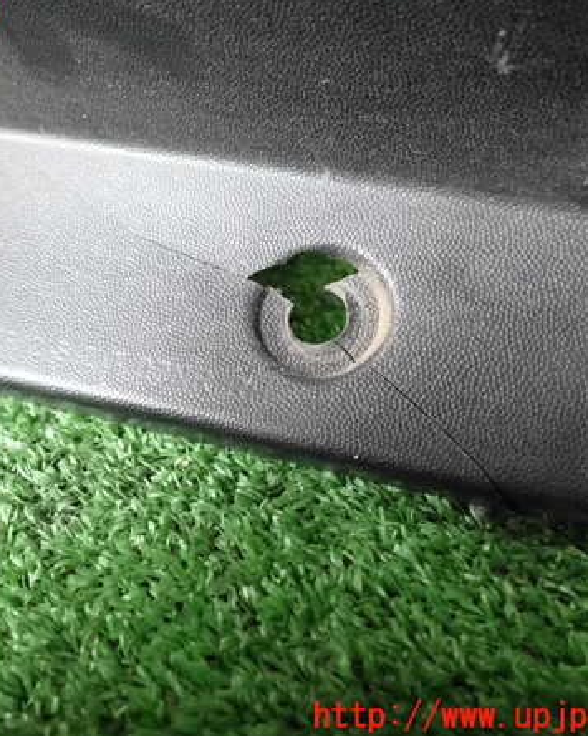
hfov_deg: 43.8
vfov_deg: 54.2
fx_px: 718
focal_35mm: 33
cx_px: 190
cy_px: 365
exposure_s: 1/250
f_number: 2
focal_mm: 4.5
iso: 2000
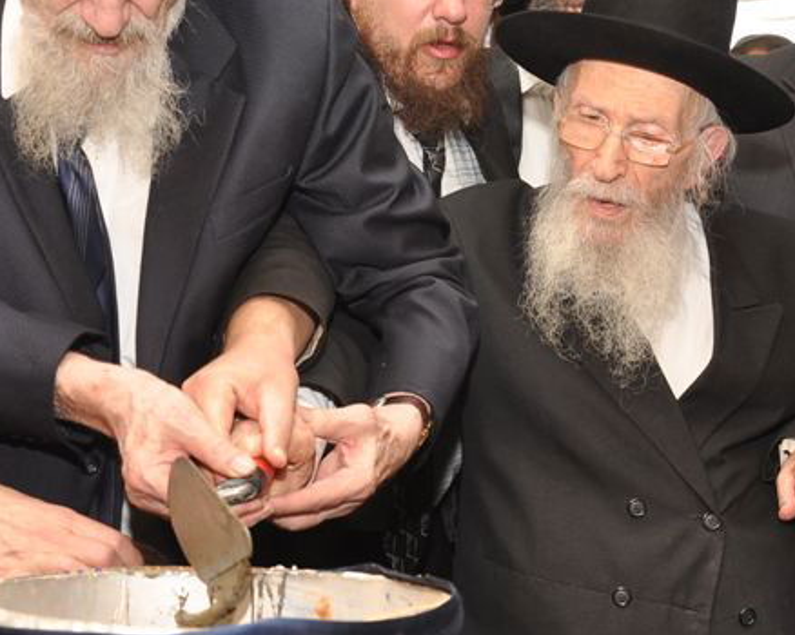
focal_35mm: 69
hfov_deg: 27.4
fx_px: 1625
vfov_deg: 22.0
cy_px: 428
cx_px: 479
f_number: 5.6
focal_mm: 21
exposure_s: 1/60
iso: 500
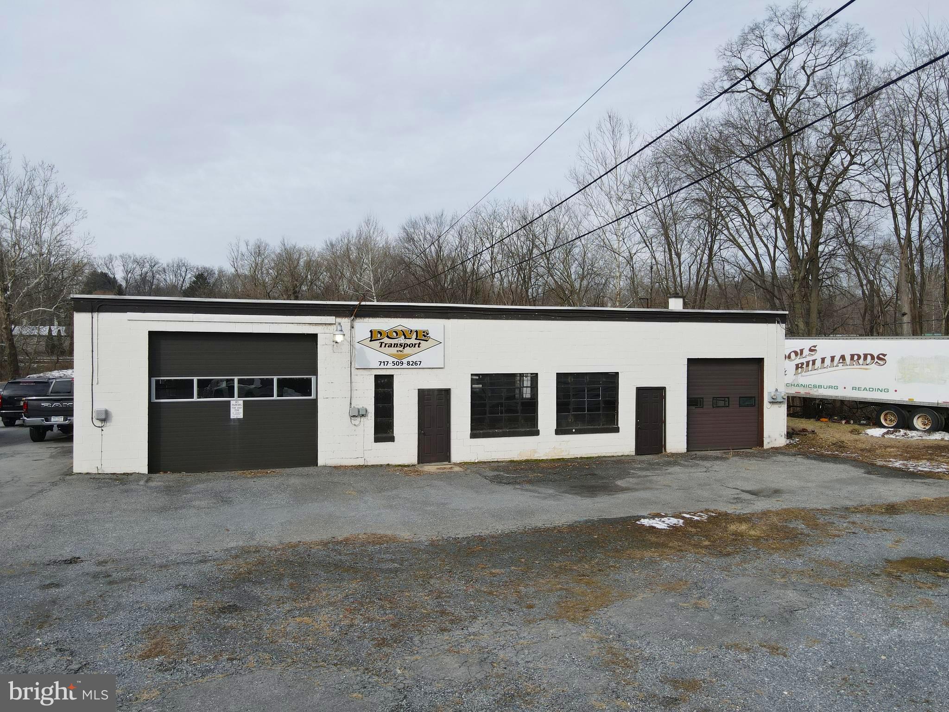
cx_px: 474
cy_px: 356
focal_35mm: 24
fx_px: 658
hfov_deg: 71.6
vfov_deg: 56.8
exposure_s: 1/640
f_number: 2.8
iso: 100
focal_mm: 4.5
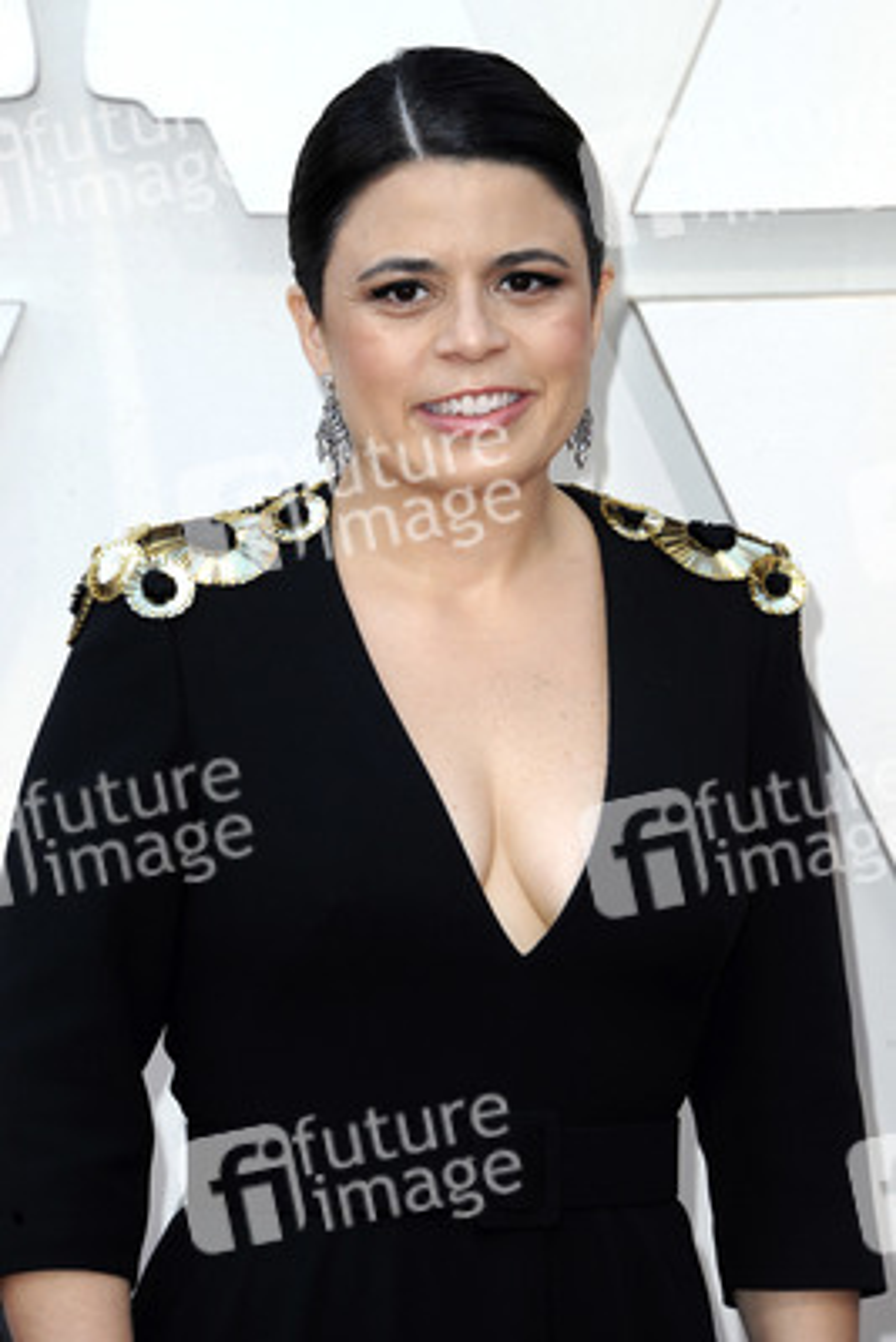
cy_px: 671
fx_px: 7087
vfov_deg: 10.8
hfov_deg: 7.2
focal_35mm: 190
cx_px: 448
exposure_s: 1/250
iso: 800
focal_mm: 190
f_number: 8
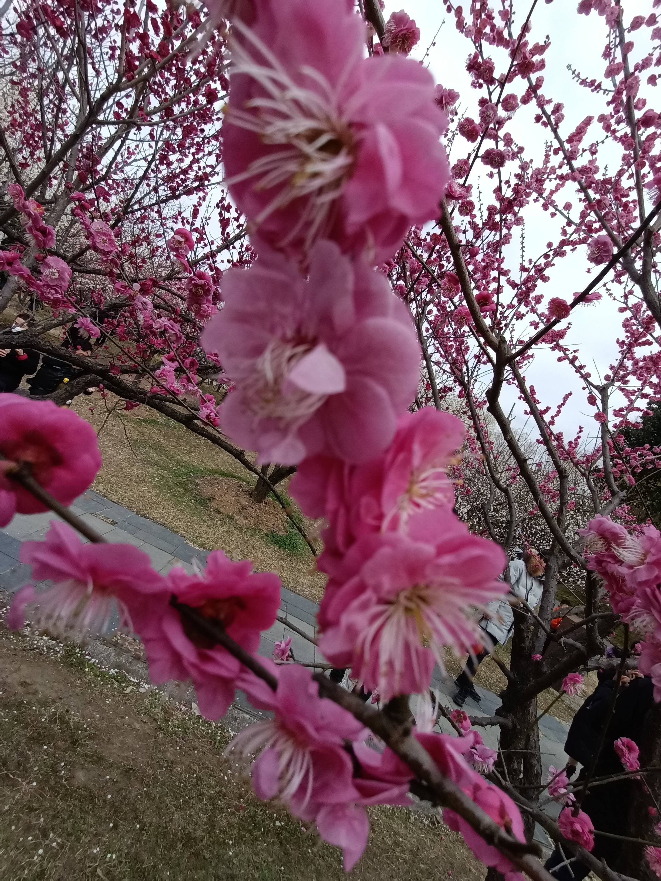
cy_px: 440
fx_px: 433
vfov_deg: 91.0
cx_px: 330
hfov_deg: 74.7
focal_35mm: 17
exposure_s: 1/784
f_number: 2.4
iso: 112
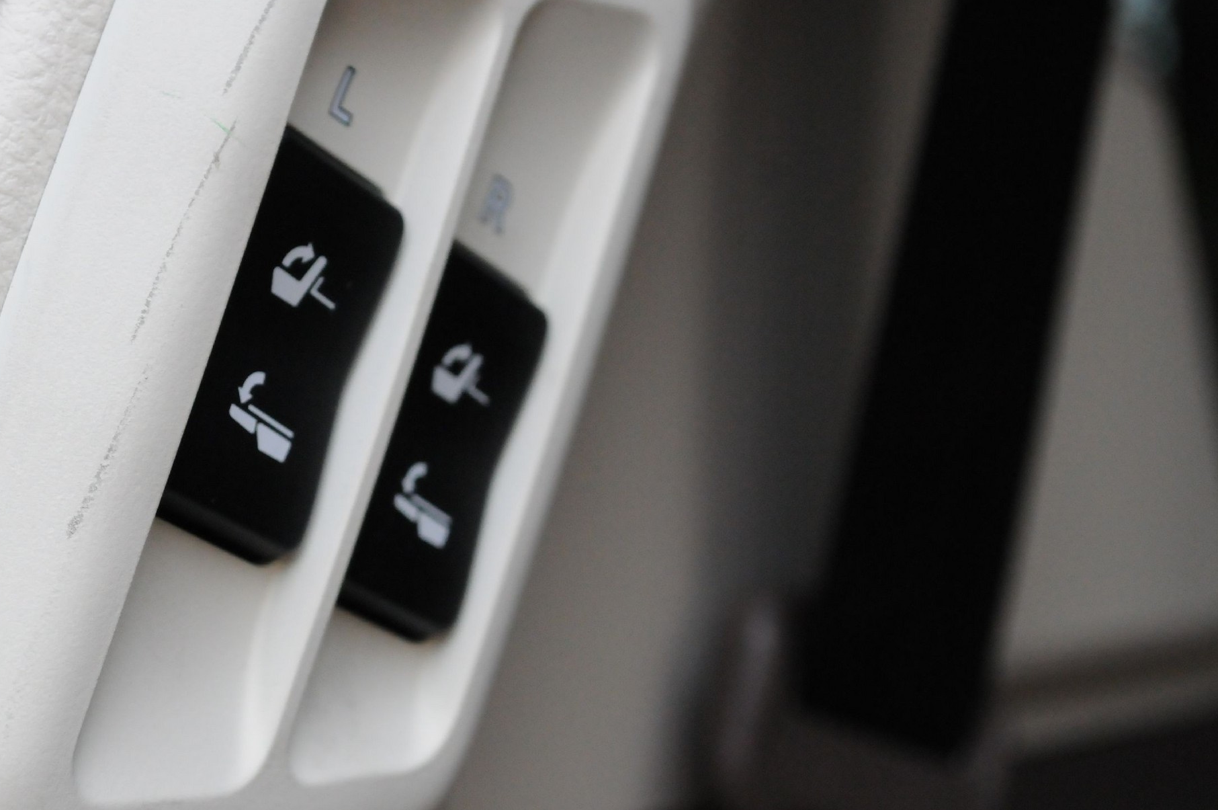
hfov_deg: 22.3
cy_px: 443
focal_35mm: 91
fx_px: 3076
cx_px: 384
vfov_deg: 15.0
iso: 2000
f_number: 6.3
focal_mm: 44
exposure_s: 1/800
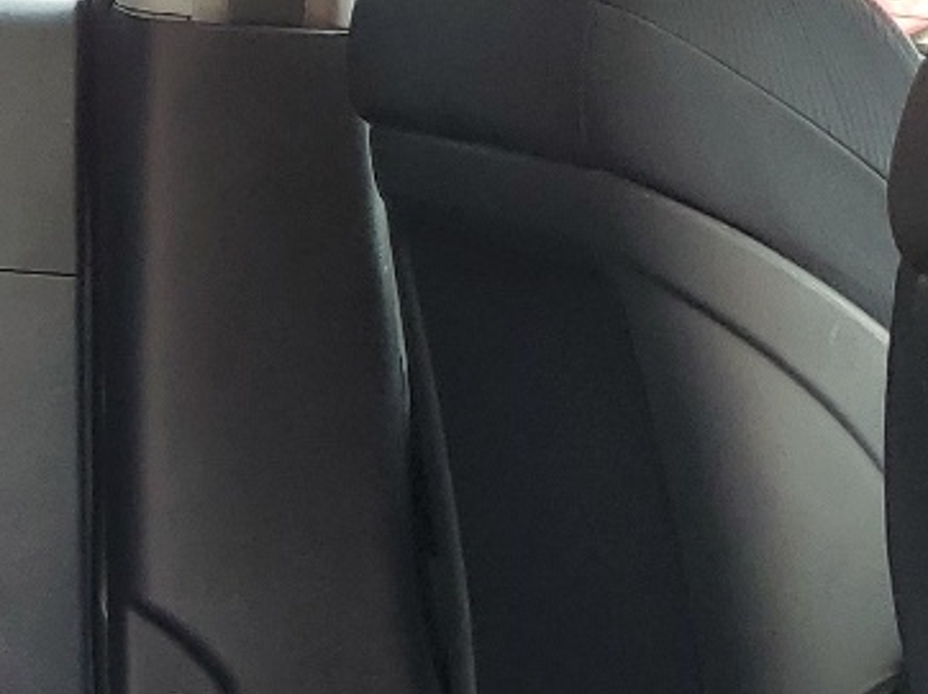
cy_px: 676
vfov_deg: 12.7
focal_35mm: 115
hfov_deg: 15.6
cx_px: -500
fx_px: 3081
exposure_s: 1/145
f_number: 1.5
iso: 50
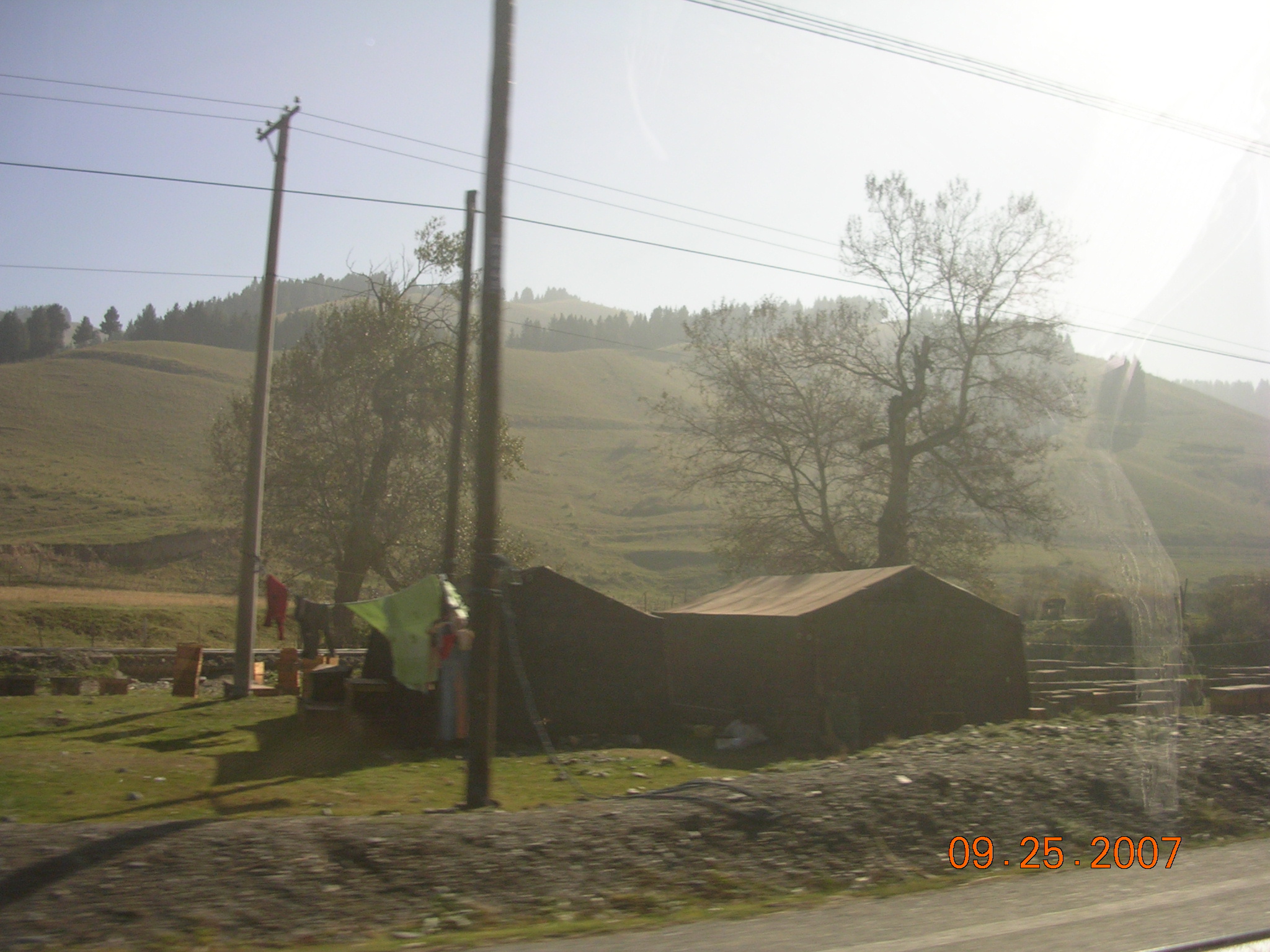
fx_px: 1394
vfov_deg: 37.7
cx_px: 635
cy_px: 476
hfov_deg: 49.0
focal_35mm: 38
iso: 50
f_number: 2.8
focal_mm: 5.8
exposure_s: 1/248
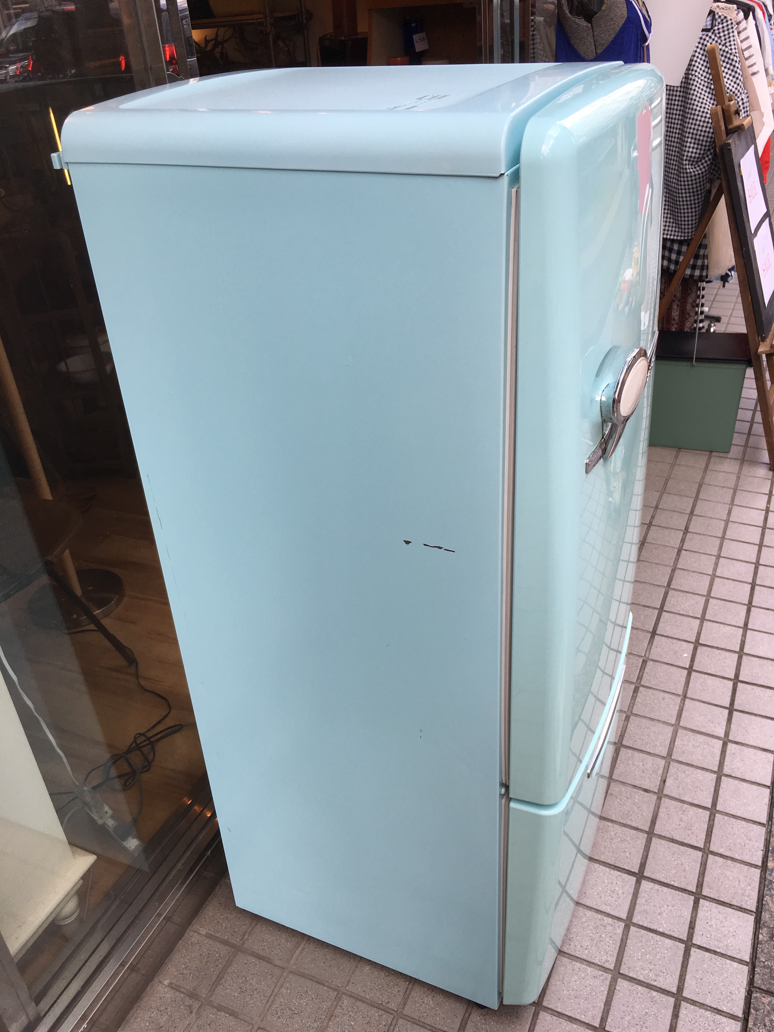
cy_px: 516
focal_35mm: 29
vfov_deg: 61.7
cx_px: 387
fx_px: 865
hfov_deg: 48.2
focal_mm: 4.15
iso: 25
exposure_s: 1/260
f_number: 2.2
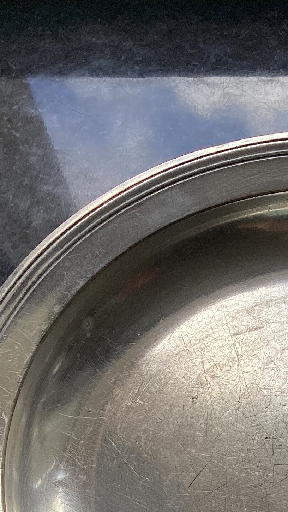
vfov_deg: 26.3
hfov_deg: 15.4
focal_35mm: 76
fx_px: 1031
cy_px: 521
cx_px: 329
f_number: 2.4
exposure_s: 1/331
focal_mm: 3.3
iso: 25
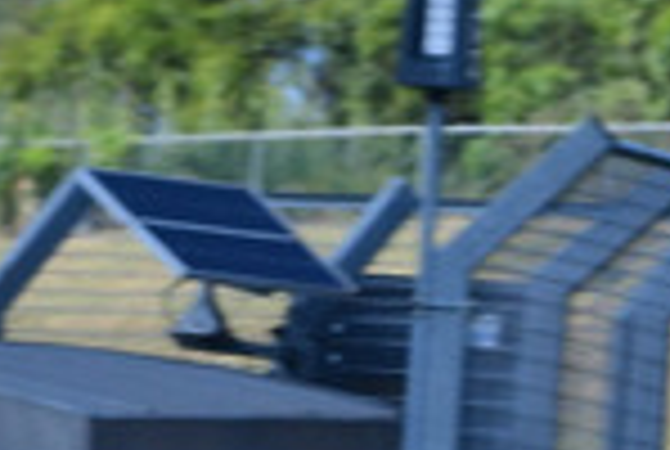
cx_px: 1205
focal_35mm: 1606
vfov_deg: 0.9
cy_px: 1102
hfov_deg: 1.3
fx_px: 29949
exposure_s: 1/640
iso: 500
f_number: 11
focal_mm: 200
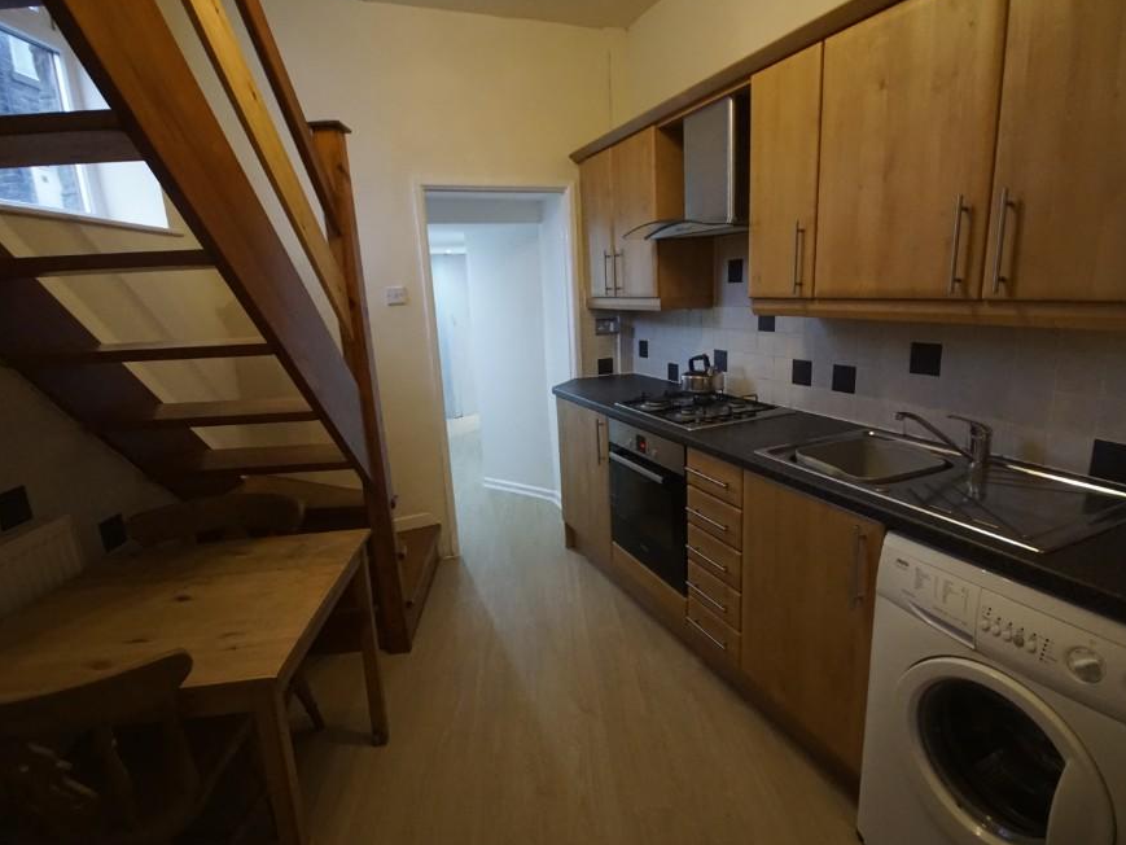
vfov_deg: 74.7
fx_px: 553
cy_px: 408
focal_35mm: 17
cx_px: 599
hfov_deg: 90.9
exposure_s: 1/125
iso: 3200
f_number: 4
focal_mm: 10
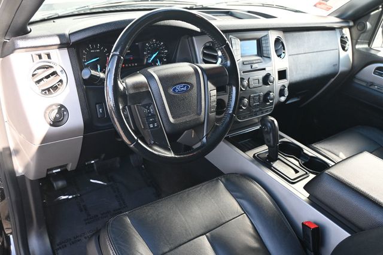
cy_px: 128
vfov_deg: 43.6
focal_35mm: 30
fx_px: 319
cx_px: 192
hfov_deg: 62.0
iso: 450
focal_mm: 20
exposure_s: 1/125
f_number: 3.8
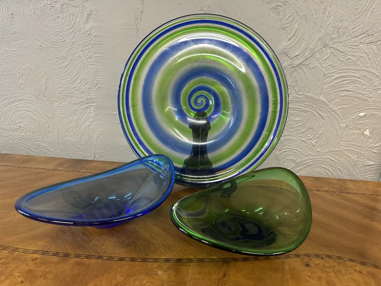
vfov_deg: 56.8
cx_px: 190
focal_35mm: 24
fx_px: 264
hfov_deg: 71.6
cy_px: 143
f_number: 1.78
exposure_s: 1/50
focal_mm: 6.86
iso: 250
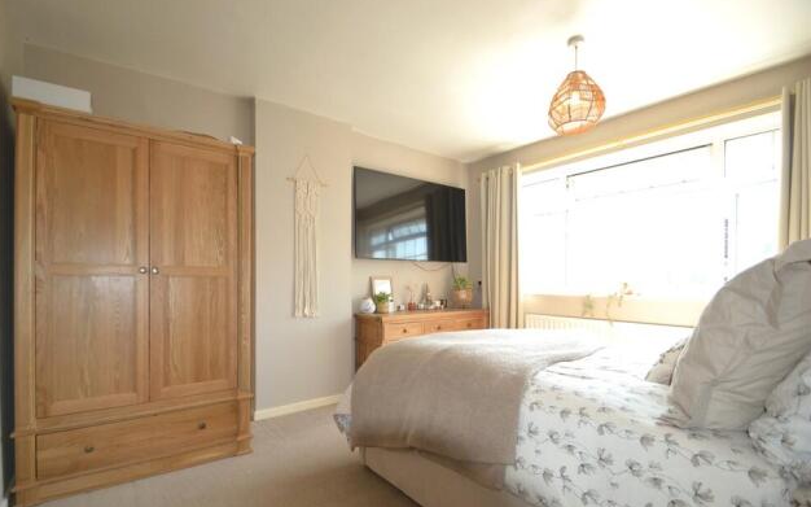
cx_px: 409
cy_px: 274
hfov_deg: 97.8
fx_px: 354
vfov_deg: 71.1
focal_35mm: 16
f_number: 3.5
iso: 400
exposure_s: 1/125
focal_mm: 10
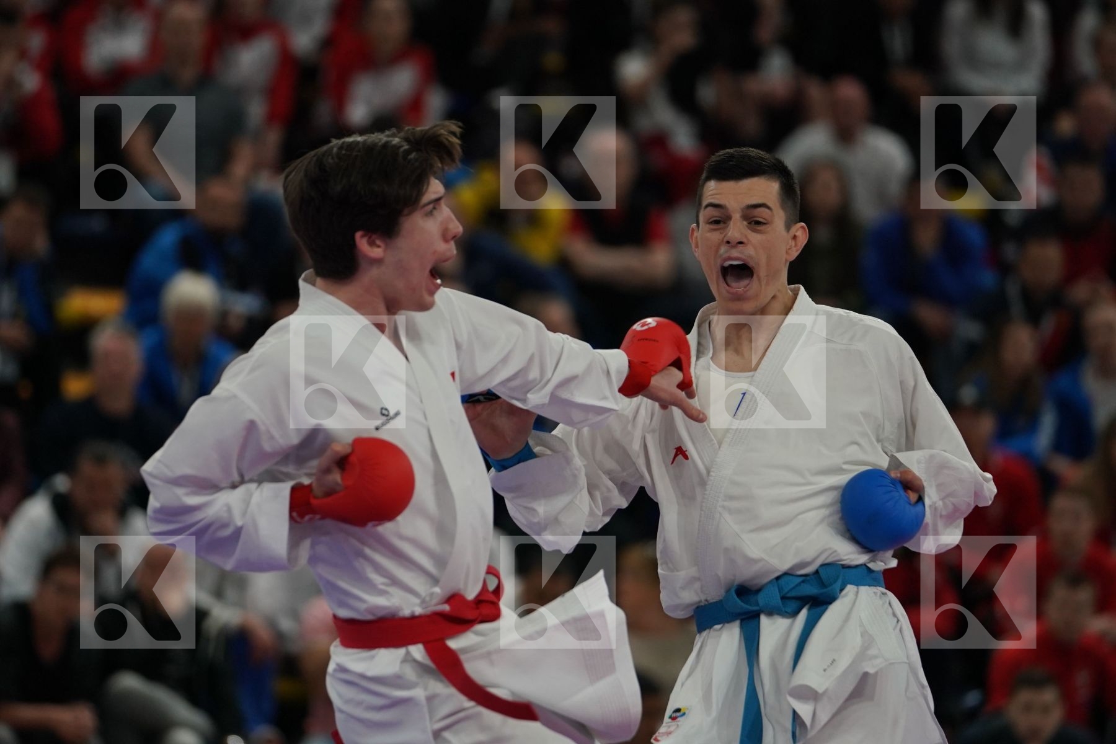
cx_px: 558
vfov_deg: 4.6
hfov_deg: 6.9
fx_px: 9299
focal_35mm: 300
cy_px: 372
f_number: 2.8
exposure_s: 1/1000
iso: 1250
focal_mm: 200
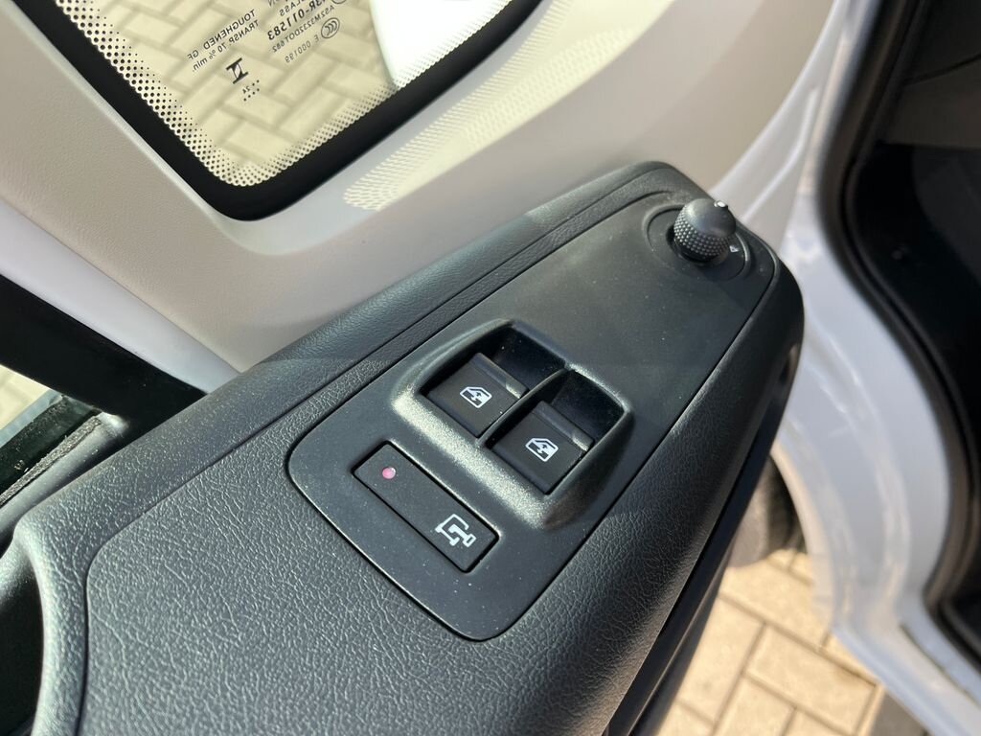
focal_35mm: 26
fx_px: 737
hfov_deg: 67.3
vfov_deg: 53.1
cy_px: 368
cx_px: 490
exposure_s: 1/461
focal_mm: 5.1
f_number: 1.6
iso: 50
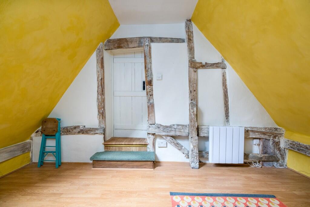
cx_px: 155
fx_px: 138
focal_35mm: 16
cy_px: 104
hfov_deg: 96.7
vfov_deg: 73.8
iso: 160
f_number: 7.1
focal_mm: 10.6
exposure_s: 1/3
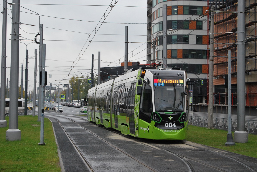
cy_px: 87
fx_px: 522
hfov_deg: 27.7
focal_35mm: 73
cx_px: 129
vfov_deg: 18.7
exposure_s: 1/500
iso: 640
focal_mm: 48
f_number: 5.6
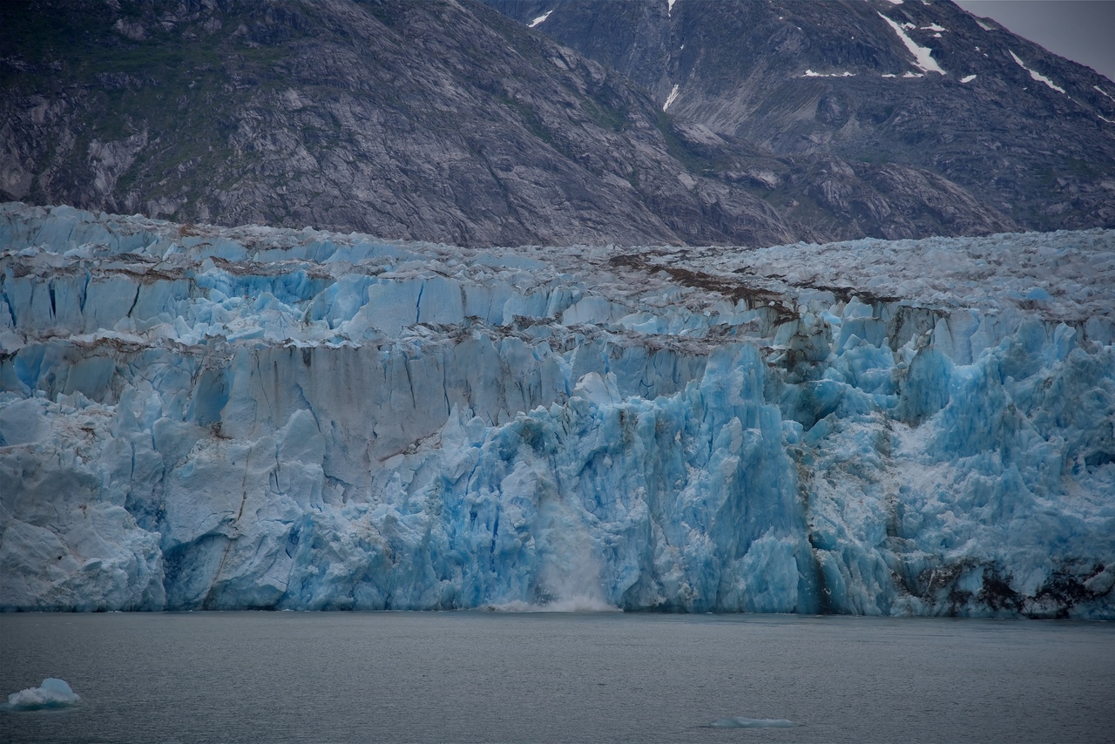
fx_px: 3717
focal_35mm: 120
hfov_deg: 17.1
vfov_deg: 11.4
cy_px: 372
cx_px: 558
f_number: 5
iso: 100
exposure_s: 1/250
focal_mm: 120
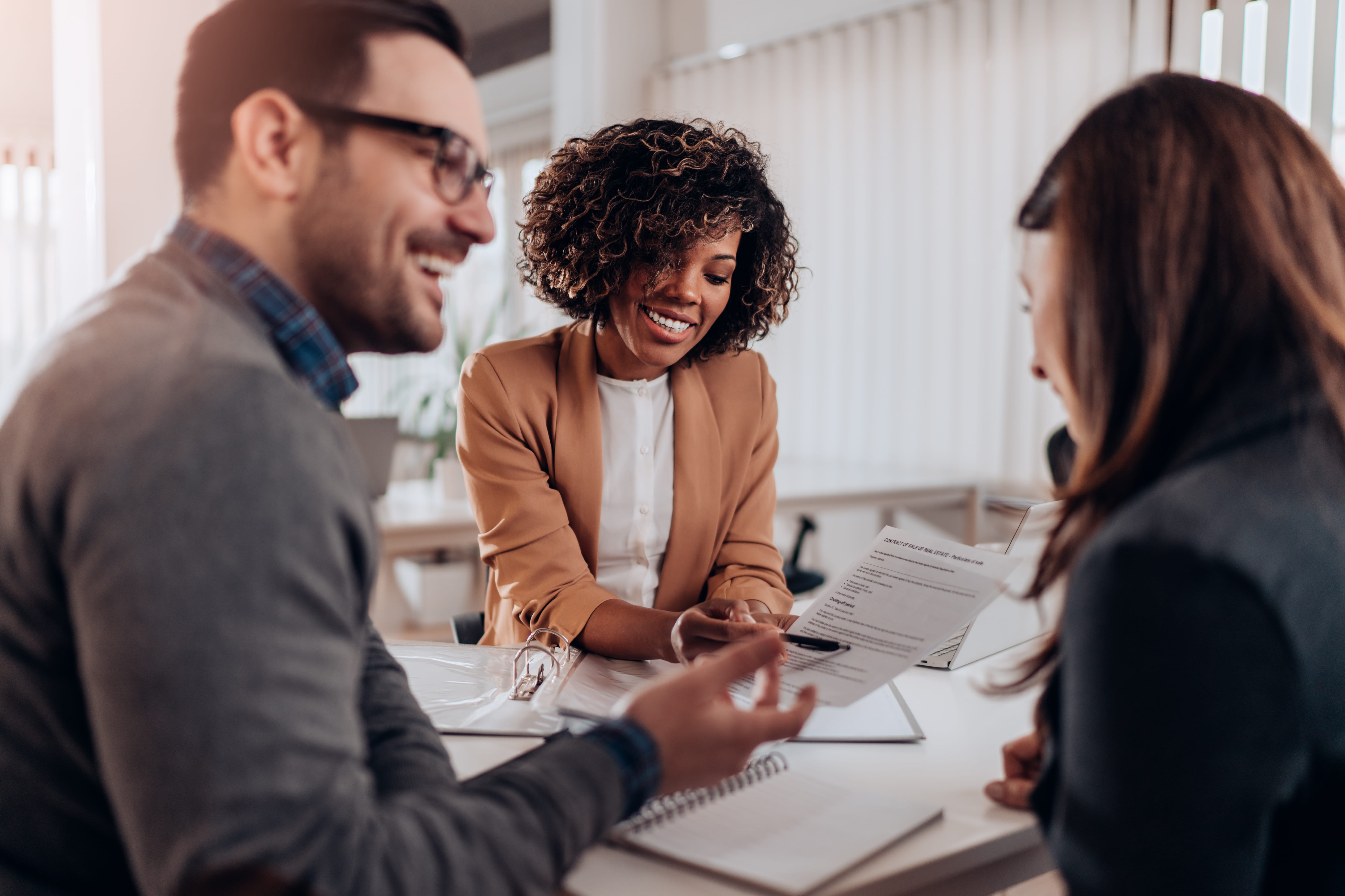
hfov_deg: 54.4
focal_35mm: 35
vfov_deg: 37.9
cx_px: 672
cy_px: 448
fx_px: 1308
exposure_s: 1/640
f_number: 1.4
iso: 100
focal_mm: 35
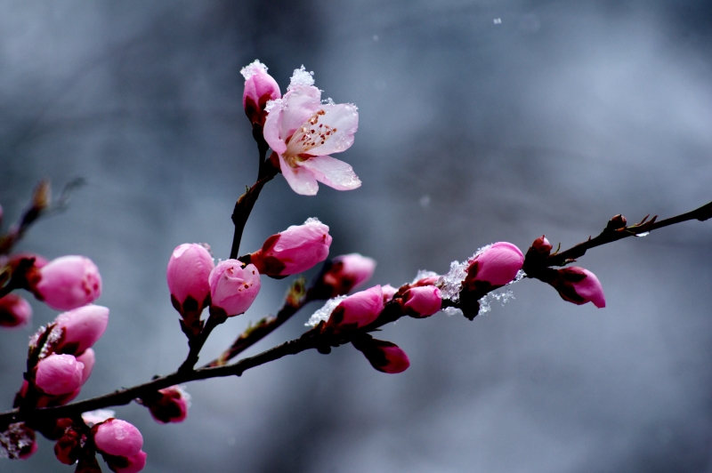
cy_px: 236
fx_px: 5928
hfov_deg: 6.9
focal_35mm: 300
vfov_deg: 4.6
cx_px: 356
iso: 100
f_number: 5.6
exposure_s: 1/640
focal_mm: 200
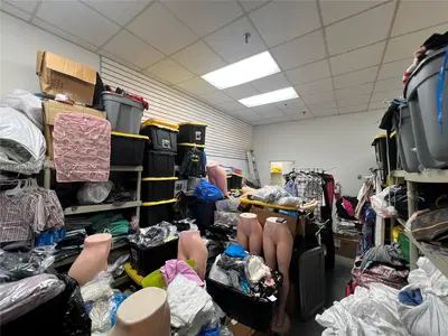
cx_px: 224
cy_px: 168
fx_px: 168
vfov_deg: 89.9
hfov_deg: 106.2
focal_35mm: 13
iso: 125
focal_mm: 1.57
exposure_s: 1/60
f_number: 1.8
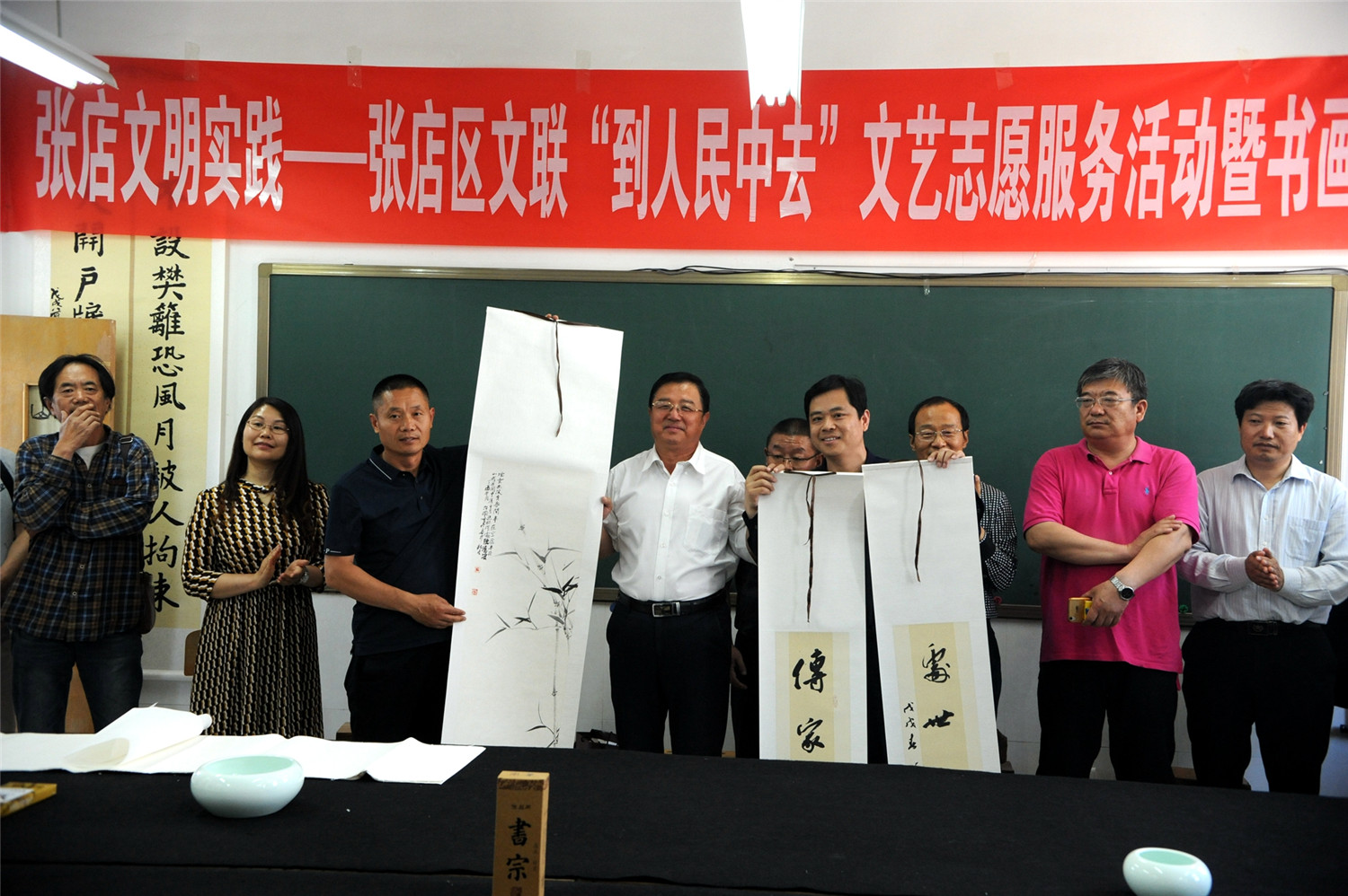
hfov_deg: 50.7
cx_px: 674
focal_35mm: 38
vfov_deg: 35.0
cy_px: 448
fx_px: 1422
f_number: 5.6
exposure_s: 1/125
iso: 2000
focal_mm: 38
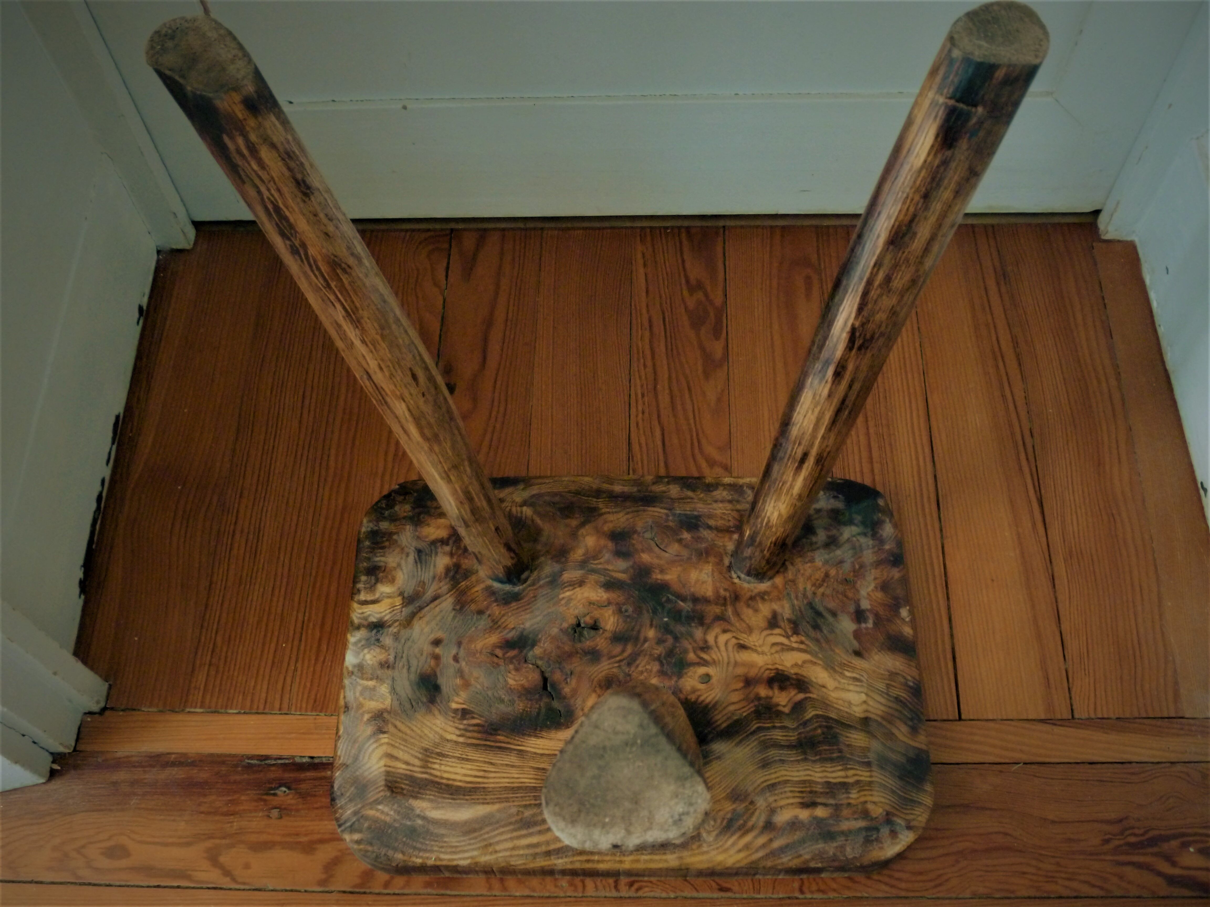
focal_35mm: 36
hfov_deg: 51.4
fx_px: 1258
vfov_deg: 39.7
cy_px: 454
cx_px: 605
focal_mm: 6.5
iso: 400
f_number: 3.6
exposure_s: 1/5
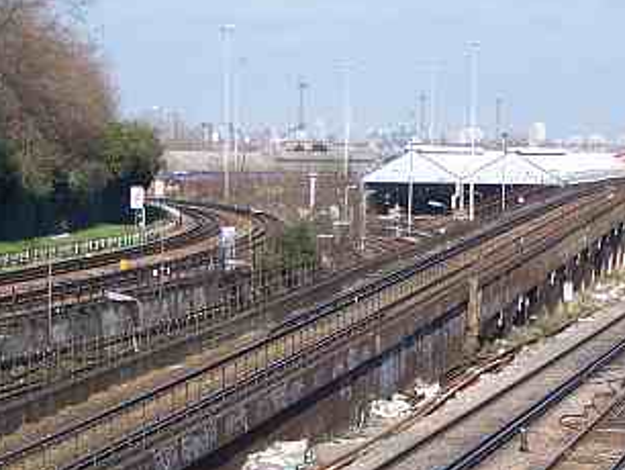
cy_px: 261
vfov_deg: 7.8
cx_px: 370
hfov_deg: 10.3
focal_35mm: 191
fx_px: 3451
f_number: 4.4
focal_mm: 19.2
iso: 64
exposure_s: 1/320
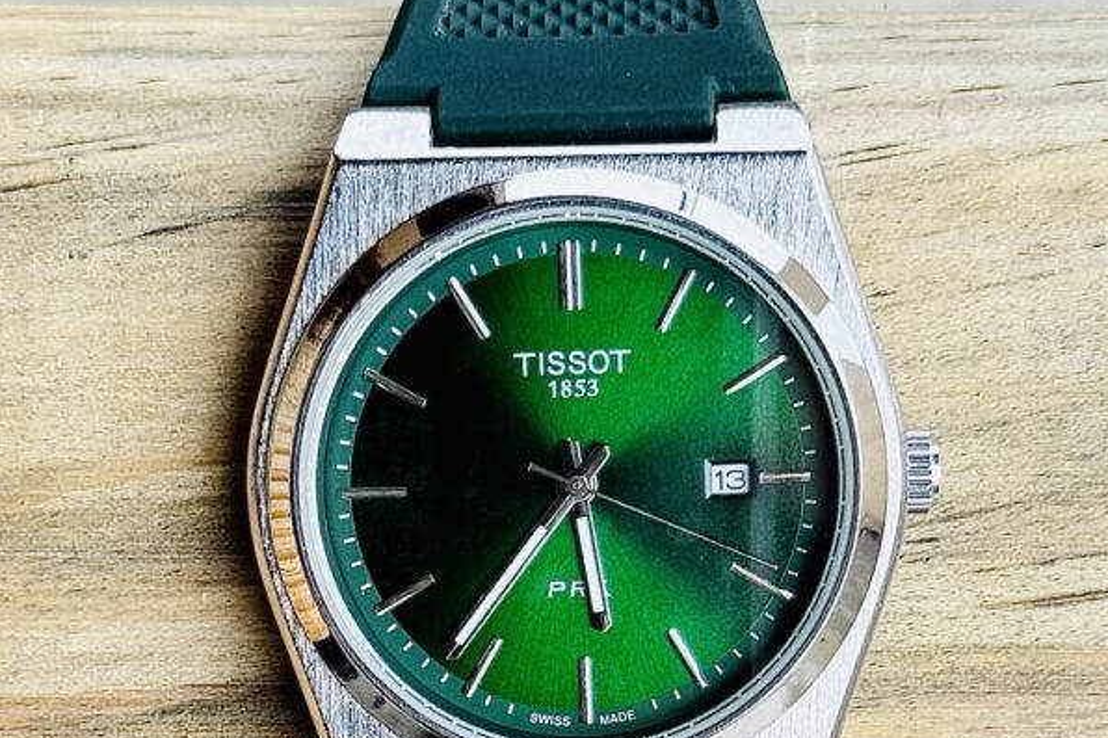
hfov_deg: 30.1
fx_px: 2061
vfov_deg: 20.3
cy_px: 465
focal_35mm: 67
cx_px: 554
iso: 64
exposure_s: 1/343
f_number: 1.78
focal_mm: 6.76
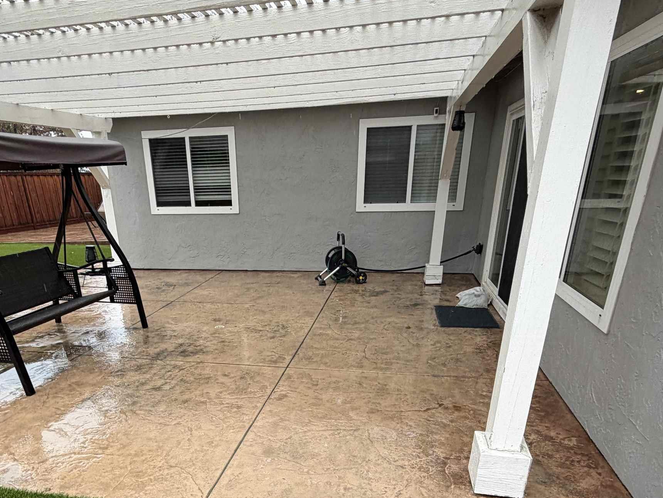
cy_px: 398
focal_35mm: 25
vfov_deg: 51.5
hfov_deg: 69.0
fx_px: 479
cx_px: 284
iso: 50
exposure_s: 1/121
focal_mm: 2.22
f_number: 2.2
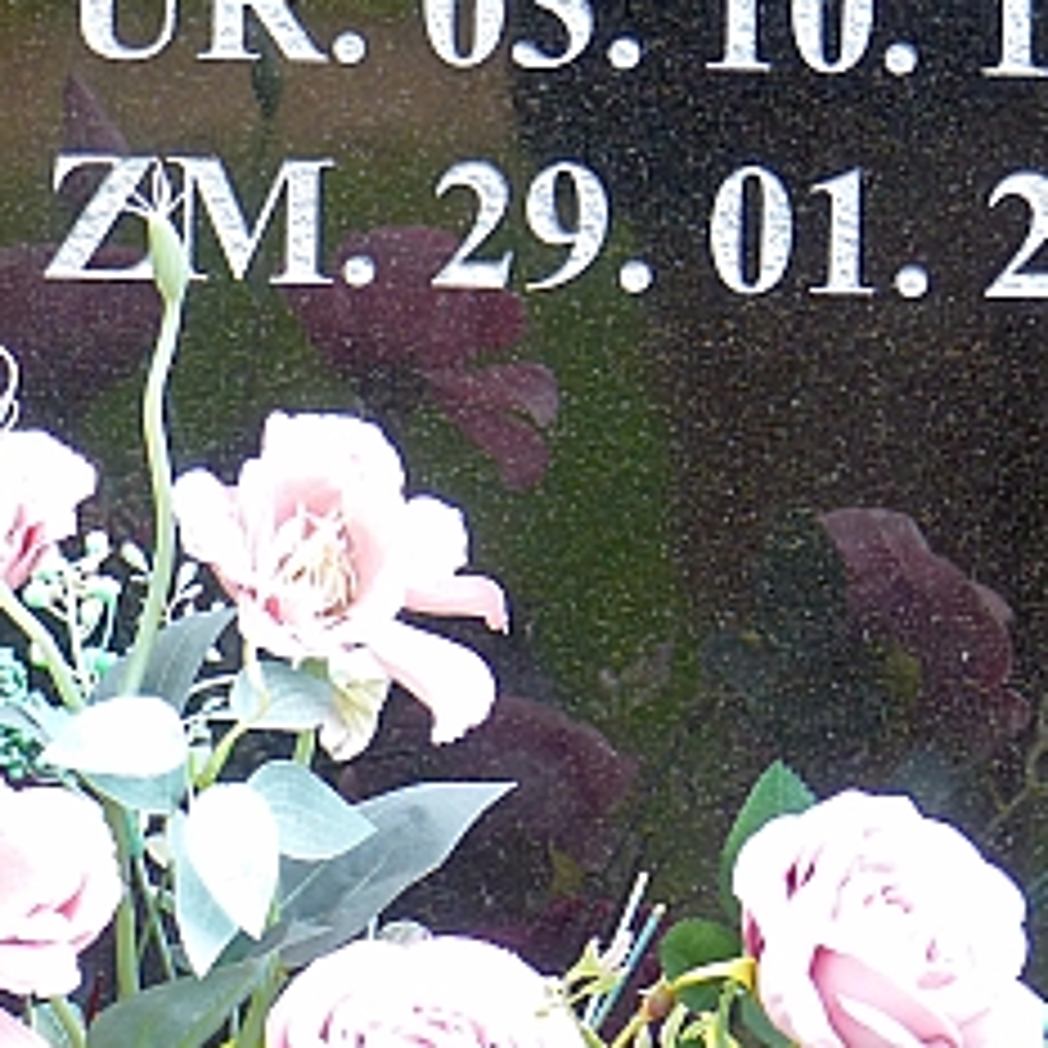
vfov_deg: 4.1
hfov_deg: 4.1
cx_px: 945
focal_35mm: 432
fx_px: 14797
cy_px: 13
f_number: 3.2
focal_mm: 32
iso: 100
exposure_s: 1/125
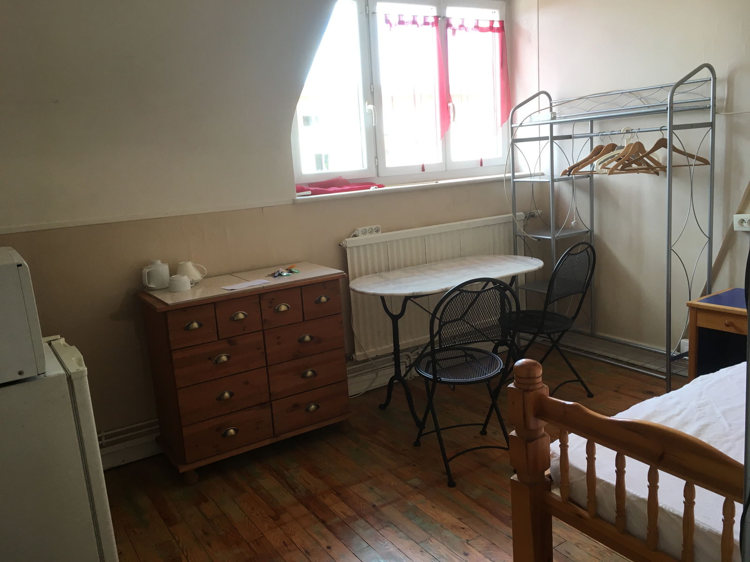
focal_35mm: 29
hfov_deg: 61.7
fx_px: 628
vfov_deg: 48.2
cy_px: 281
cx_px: 375
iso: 25
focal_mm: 4.15
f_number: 2.2
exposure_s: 1/33
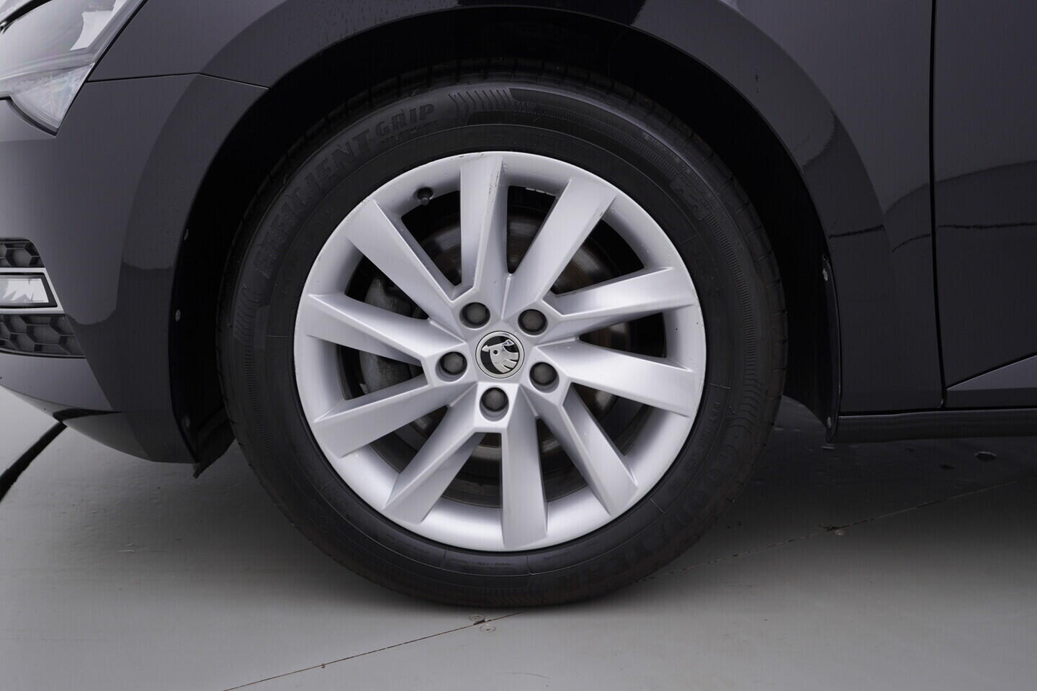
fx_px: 1037
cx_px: 518
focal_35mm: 36
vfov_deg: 36.9
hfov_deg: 53.1
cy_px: 346
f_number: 4
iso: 125
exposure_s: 1/80
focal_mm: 24
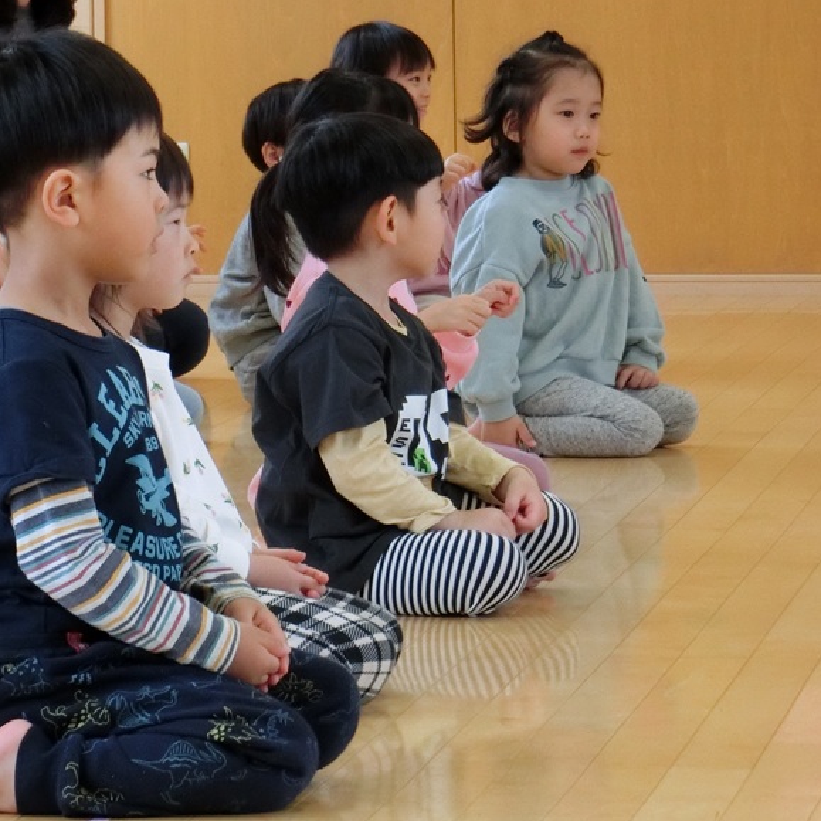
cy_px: 453
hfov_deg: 8.7
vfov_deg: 8.7
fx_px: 5393
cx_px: 324
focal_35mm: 201
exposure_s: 1/125
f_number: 5.8
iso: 800
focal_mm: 25.5
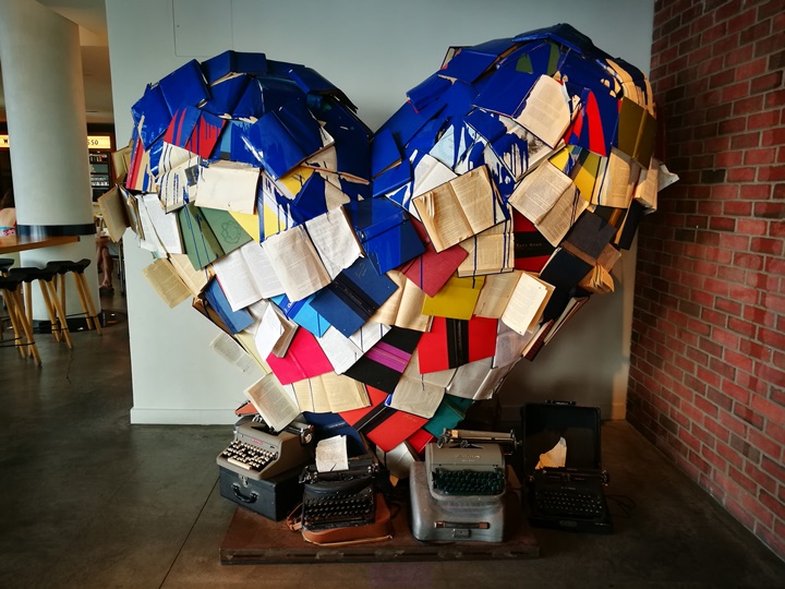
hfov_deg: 65.3
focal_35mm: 27
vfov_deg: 51.4
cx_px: 392
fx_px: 612
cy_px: 294
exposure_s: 1/60
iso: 160
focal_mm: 4.5
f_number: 2.2
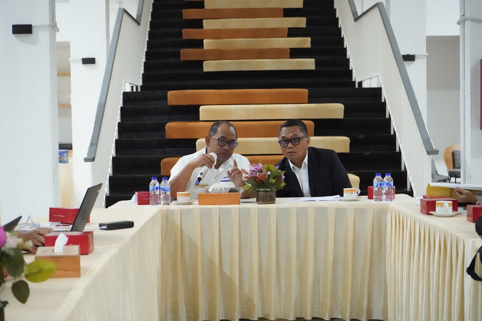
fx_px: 937
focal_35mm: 70
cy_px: 160
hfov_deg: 28.8
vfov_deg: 19.5
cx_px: 241
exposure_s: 1/250
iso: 40000
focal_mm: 70
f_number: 7.1
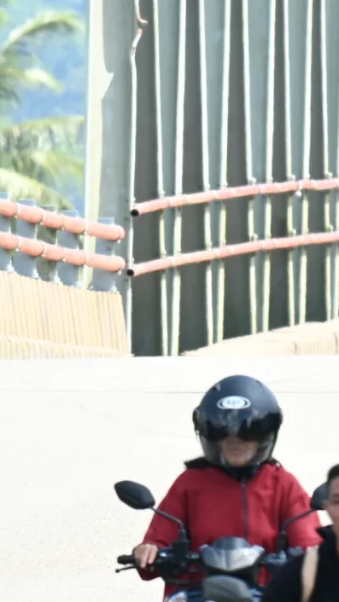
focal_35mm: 1425
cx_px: 393
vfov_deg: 1.5
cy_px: 185
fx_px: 22777
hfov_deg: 0.9
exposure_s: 1/125
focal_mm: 250
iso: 100
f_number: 6.3
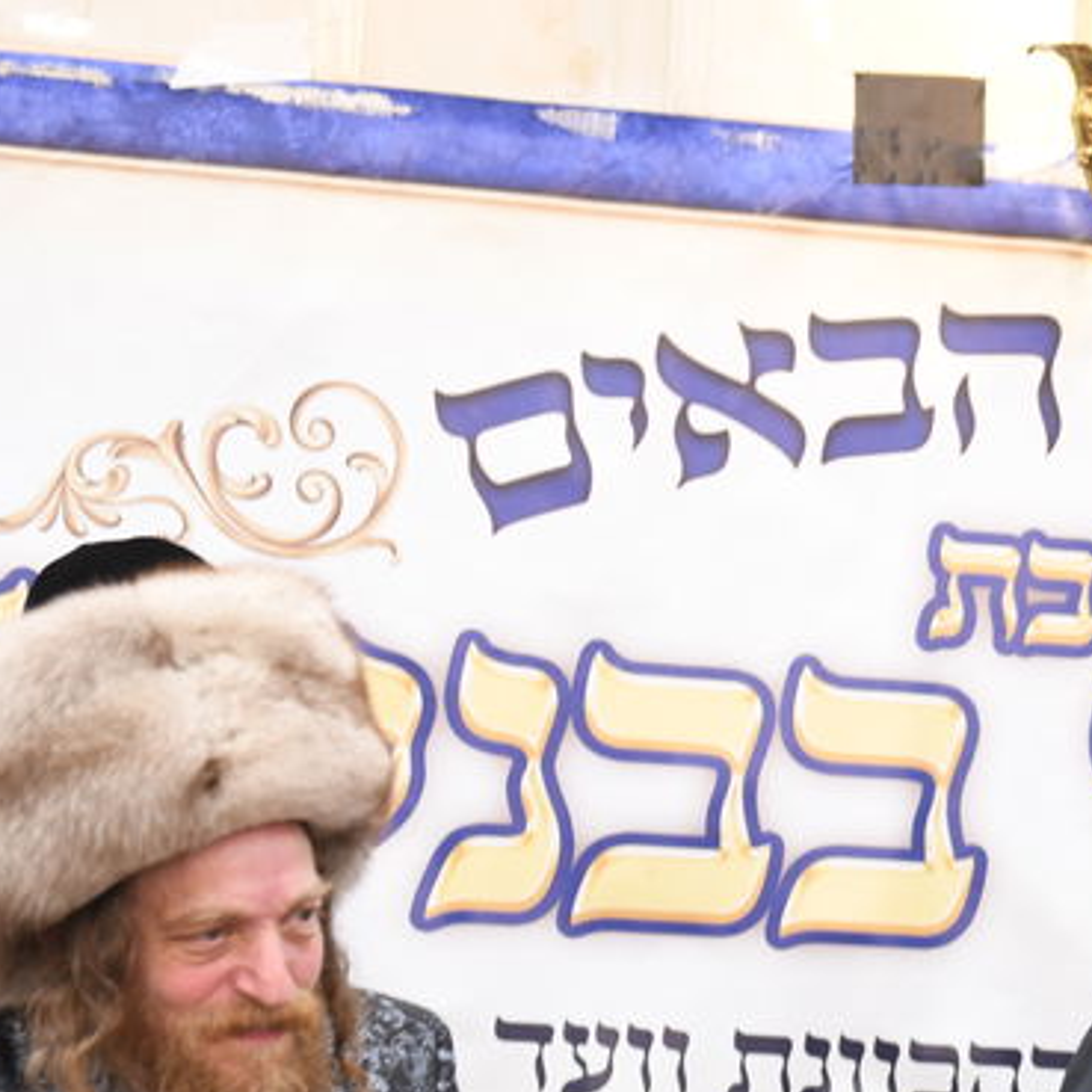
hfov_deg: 11.5
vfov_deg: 12.0
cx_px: 1645
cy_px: 972
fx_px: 5175
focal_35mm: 145
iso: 400
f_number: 2.8
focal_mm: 45
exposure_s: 1/100
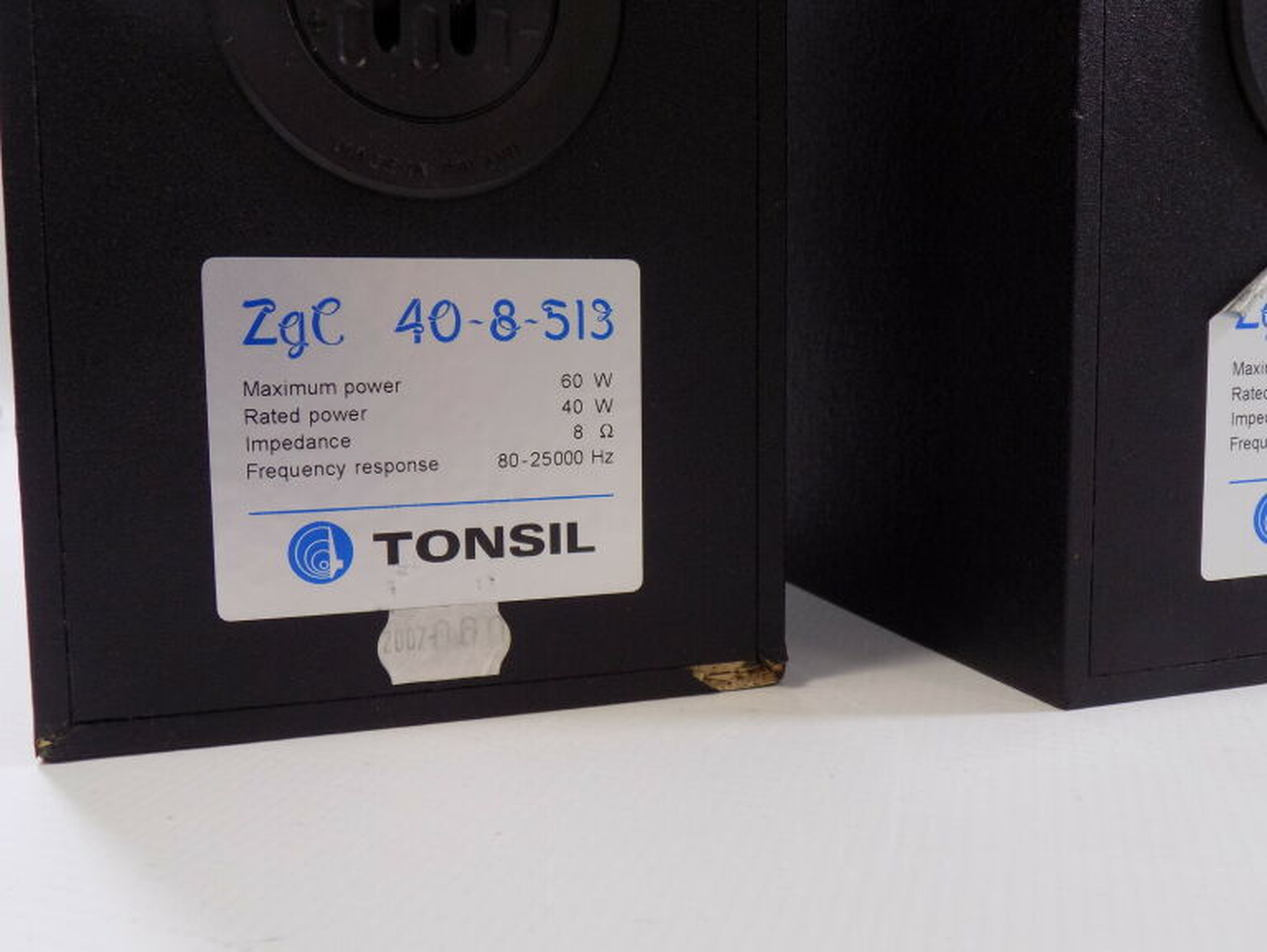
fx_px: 1245
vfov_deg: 41.8
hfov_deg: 53.9
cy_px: 476
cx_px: 634
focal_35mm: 34
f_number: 3.4
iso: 140
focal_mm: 6.1
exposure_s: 1/30
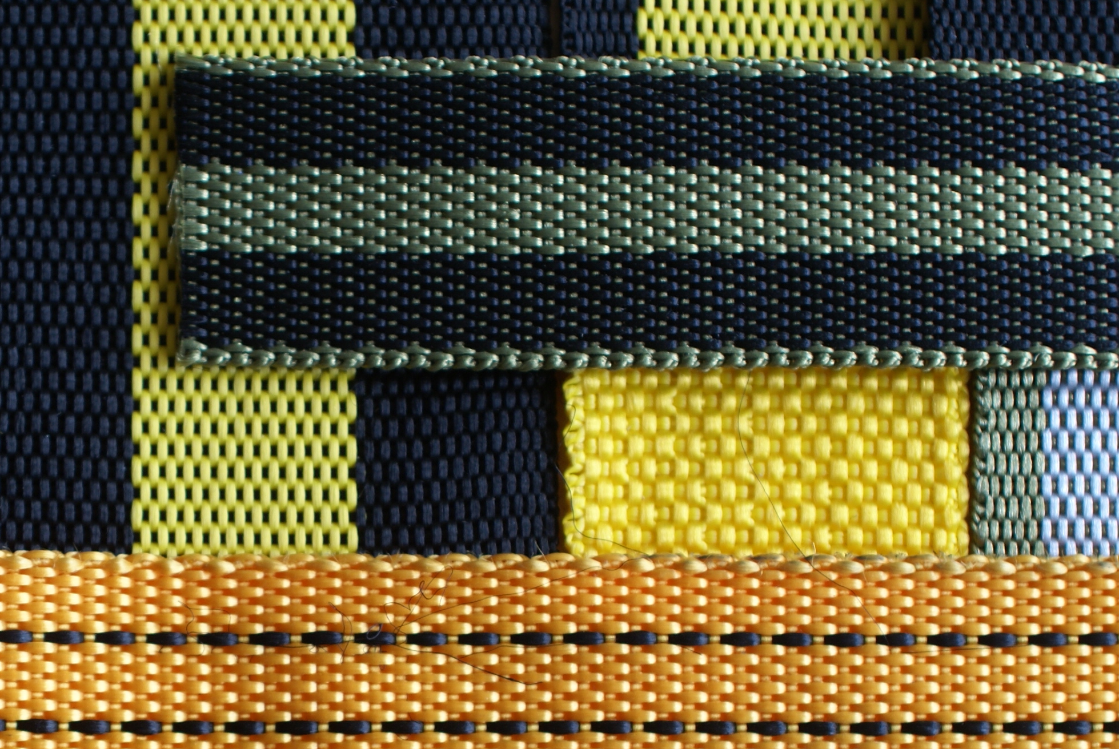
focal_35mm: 83
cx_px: 230
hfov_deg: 24.1
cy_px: 661
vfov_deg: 16.3
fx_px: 2583
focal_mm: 28
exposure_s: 1/50
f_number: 4.5
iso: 100
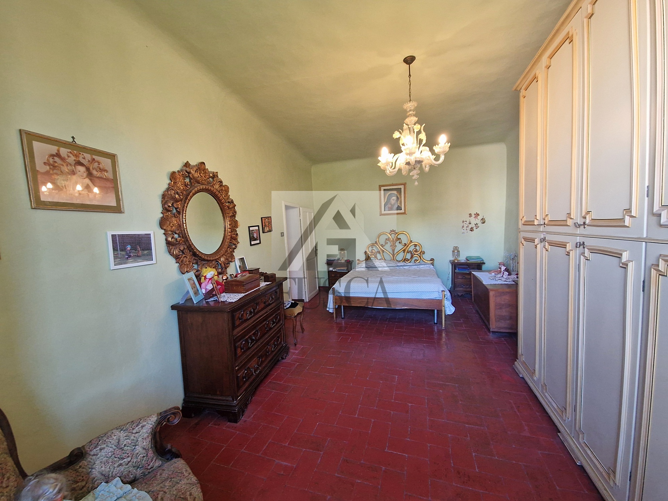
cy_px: 250
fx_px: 251
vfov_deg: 89.9
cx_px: 334
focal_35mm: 13
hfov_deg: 106.2
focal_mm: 2.2
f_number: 2.2
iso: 320
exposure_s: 1/50
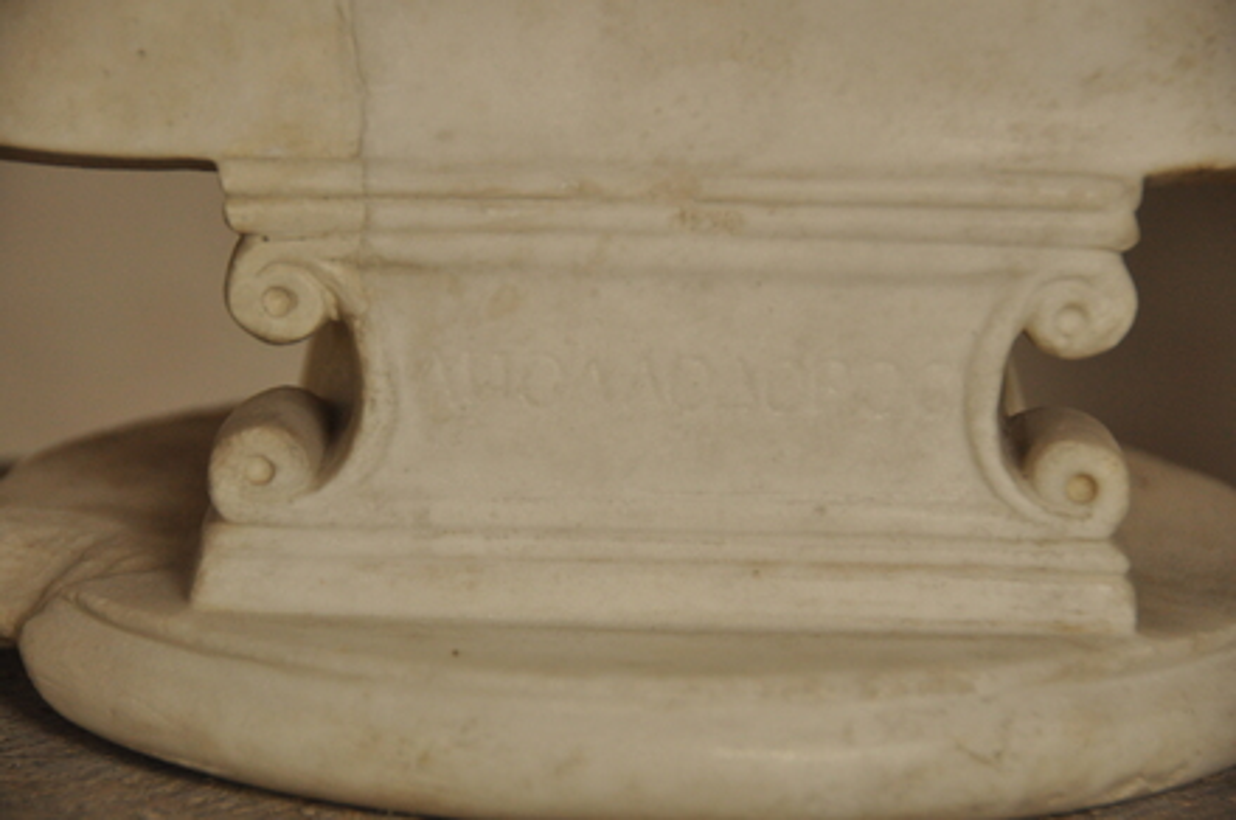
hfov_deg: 13.1
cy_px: 410
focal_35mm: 158
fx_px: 5400
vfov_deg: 8.7
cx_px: 618
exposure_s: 1/160
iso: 1000
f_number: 5.3
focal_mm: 105
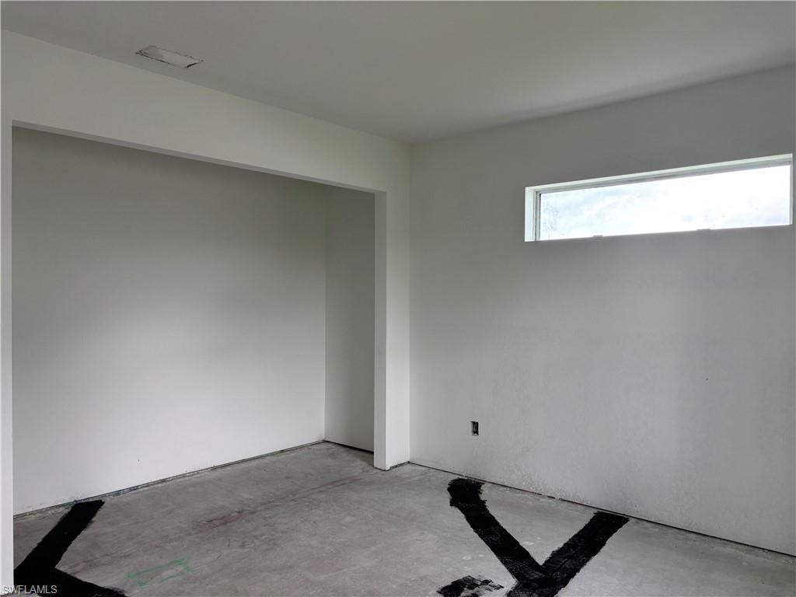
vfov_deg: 53.1
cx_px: 398
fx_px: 598
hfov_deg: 67.3
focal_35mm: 26
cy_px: 298
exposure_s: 1/121
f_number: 1.6
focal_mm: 5.96
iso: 80
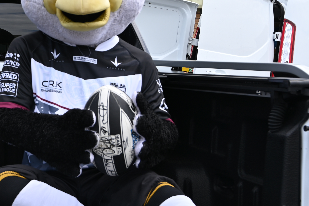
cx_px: 1
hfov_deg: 24.8
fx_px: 669
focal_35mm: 78
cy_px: 77
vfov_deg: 17.4
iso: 100
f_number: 6.3
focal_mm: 33
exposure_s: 1/320
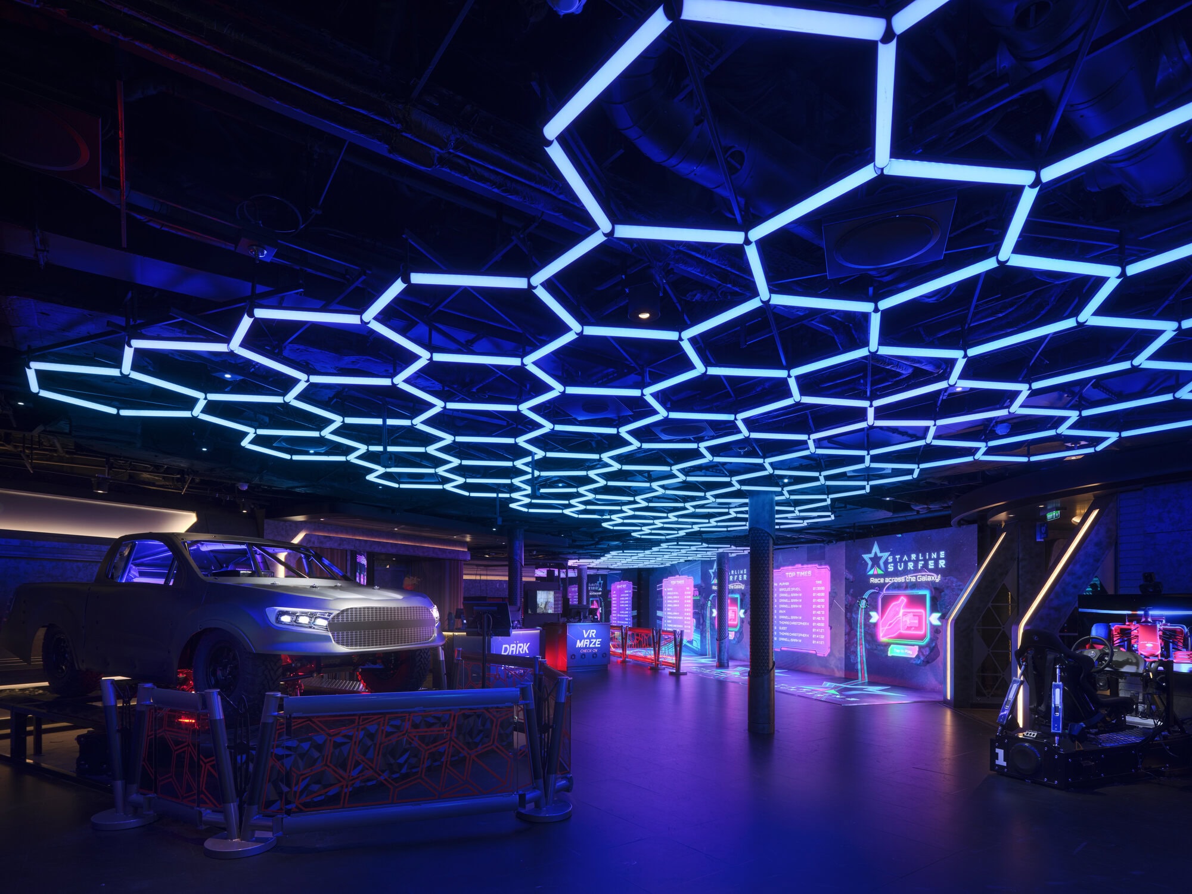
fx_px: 654
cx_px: 596
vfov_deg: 68.7
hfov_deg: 84.7
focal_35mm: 19
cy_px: 447
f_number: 11
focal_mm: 24
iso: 400
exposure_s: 1/1.67
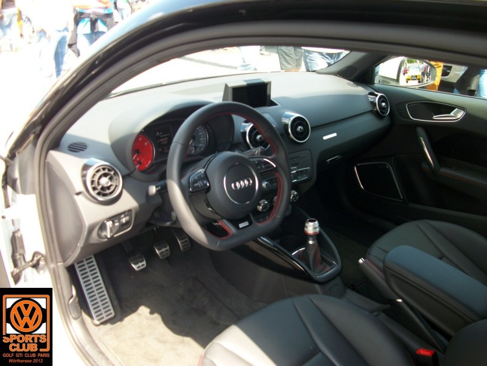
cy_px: 183
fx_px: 478
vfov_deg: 41.8
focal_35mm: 34
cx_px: 244
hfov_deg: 54.0
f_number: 2.9
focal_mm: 5.7
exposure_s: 1/105
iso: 80
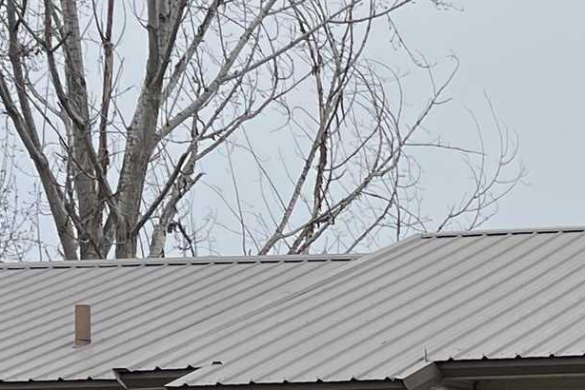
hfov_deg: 14.4
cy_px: 519
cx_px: 956
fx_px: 2113
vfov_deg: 10.3
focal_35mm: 130
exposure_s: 1/2203
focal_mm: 5.1
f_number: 1.6
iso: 32
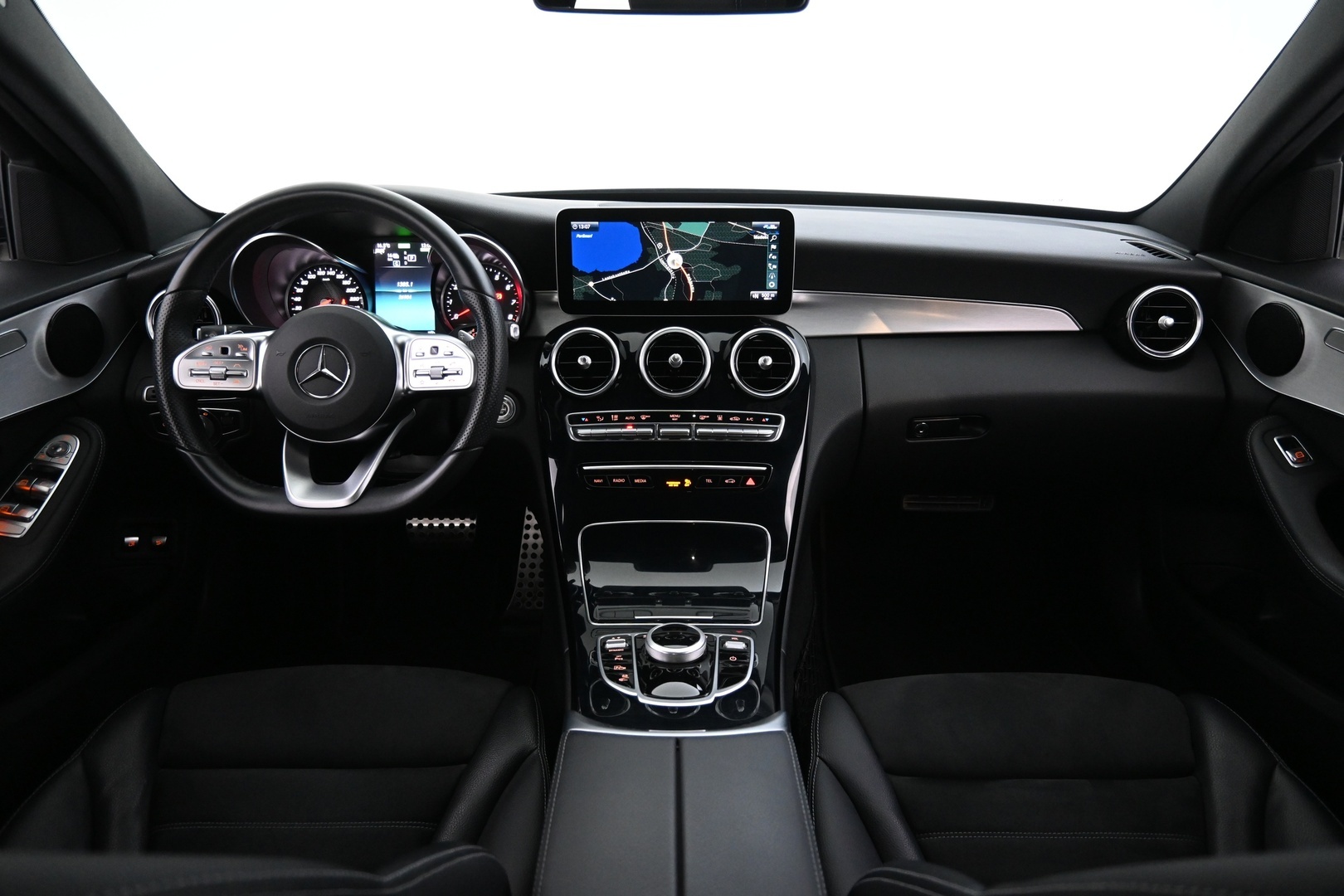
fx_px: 896
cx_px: 672
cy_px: 448
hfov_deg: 73.7
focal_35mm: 24
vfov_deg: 53.1
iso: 2500
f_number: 3.5
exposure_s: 1/25
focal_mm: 16
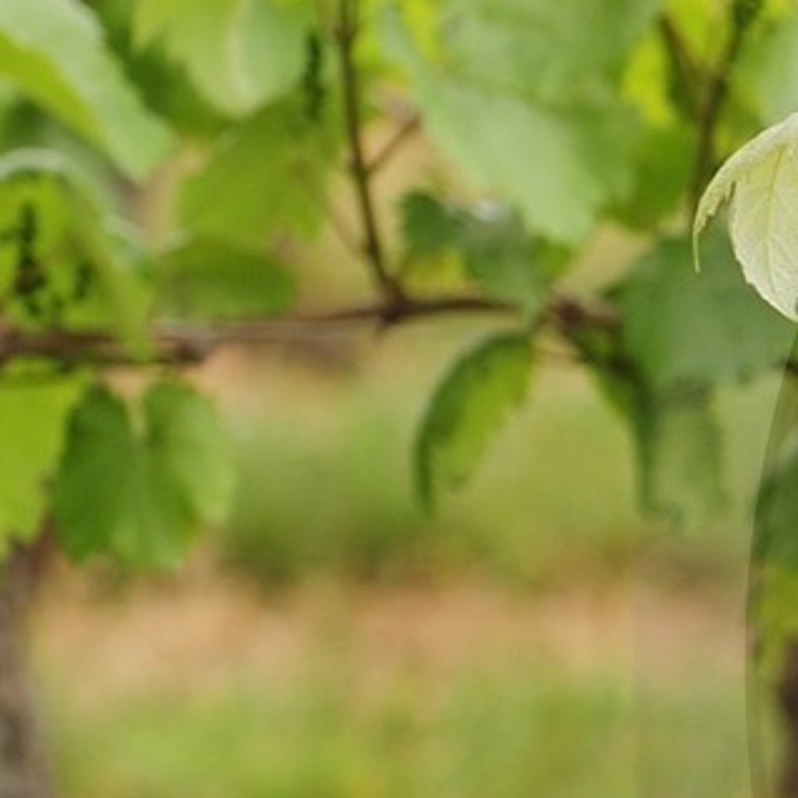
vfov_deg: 1.6
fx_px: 29263
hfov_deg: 1.6
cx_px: 1781
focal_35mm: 1122
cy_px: 672
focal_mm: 175
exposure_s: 1/320
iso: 200
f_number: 5
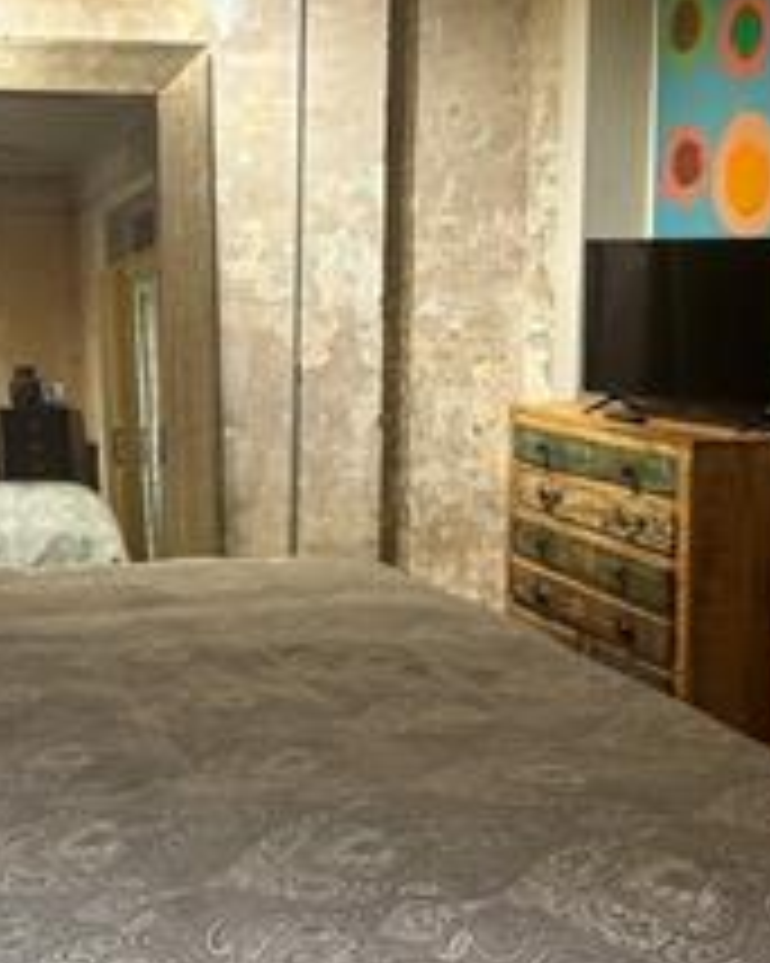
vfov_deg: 33.0
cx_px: 135
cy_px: 414
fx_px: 1625
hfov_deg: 26.1
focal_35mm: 57
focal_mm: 5.96
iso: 250
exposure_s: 1/60
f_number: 1.6
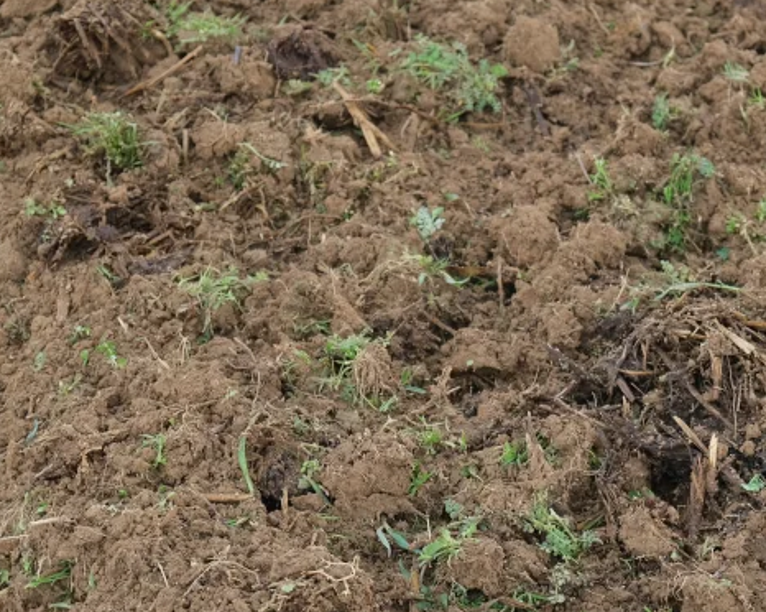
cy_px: 460
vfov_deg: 12.5
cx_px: 478
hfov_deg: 15.6
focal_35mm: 123
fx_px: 2786
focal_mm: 40.7
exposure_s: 1/70
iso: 160
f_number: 4
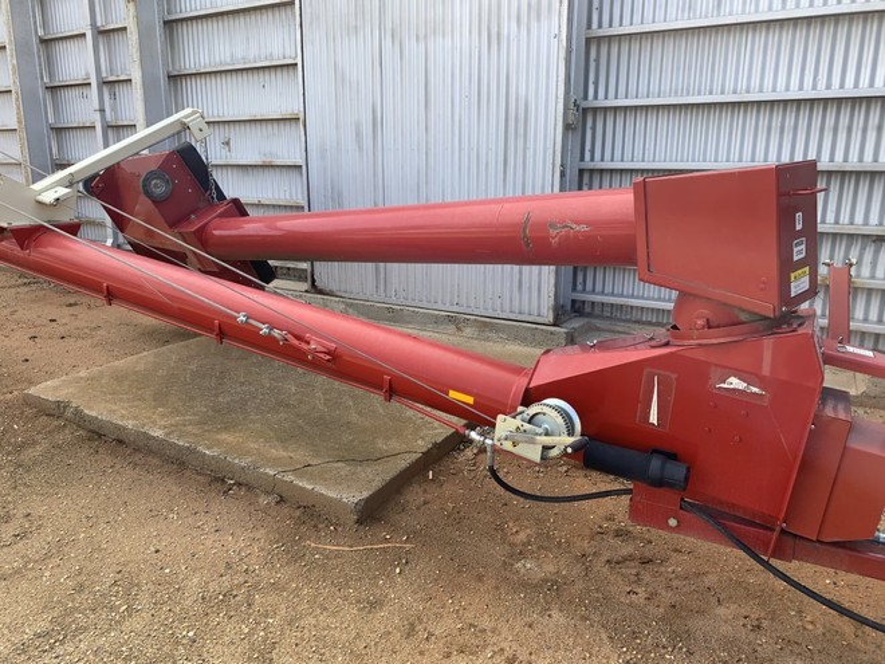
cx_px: 442
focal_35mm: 26
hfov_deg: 67.3
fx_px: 665
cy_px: 332
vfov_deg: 53.1
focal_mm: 4.25
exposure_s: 1/485
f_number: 1.8
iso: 25
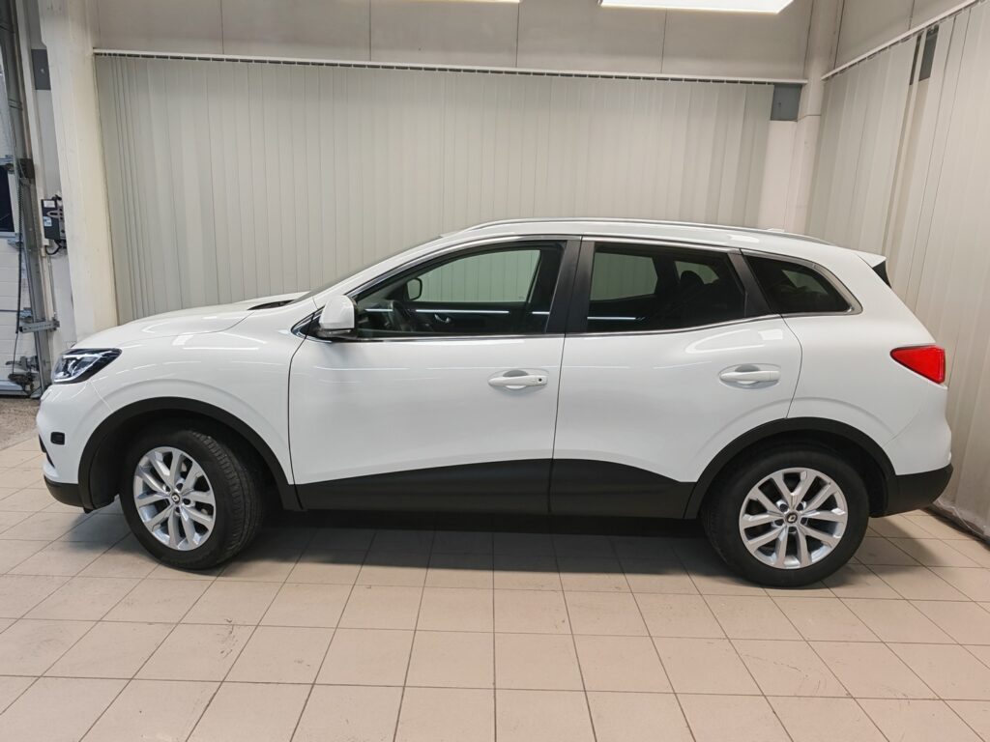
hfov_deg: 81.7
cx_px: 495
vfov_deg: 66.0
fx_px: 572
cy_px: 371
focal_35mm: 20
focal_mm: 1.82
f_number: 2
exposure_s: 1/50
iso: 100
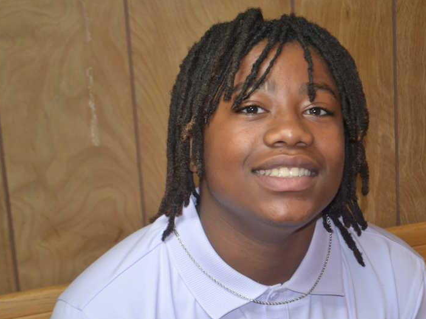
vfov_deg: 16.3
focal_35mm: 91
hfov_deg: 21.6
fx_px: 1115
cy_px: 159
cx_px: 235
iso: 3200
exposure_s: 1/60
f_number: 5.6
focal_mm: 55
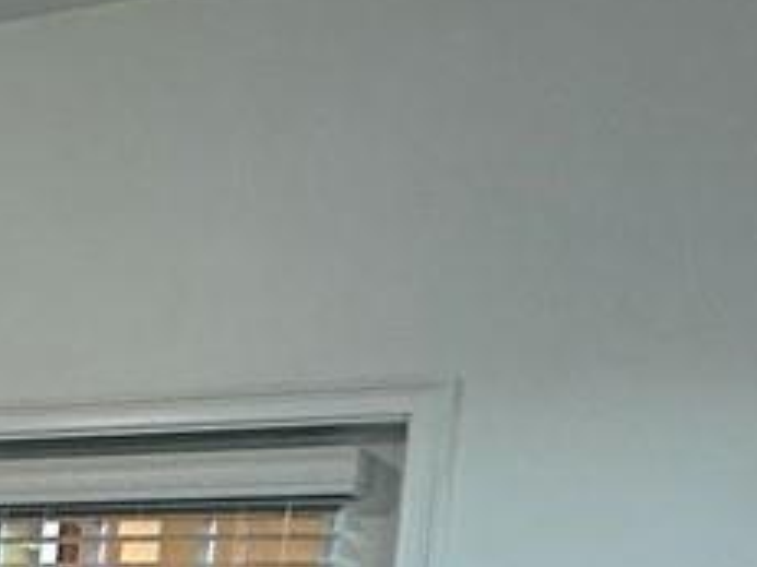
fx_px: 2120
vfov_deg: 14.1
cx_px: -898
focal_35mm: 97
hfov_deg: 15.0
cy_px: 895
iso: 200
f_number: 2.2
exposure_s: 1/120
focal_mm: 2.22
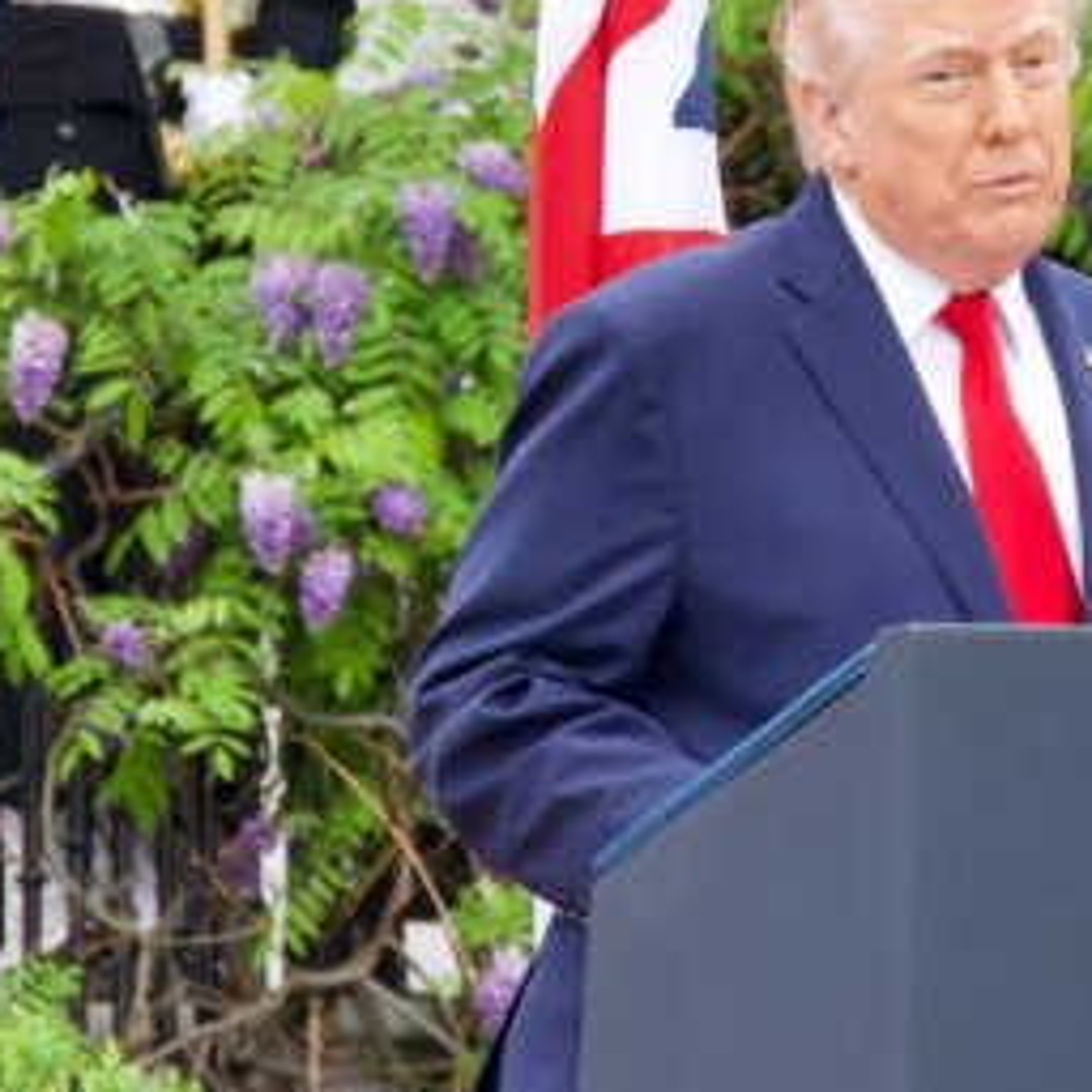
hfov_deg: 3.0
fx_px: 20736
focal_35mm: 581
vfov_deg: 3.0
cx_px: 956
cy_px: 512
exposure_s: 1/125
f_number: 5.6
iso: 640
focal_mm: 140
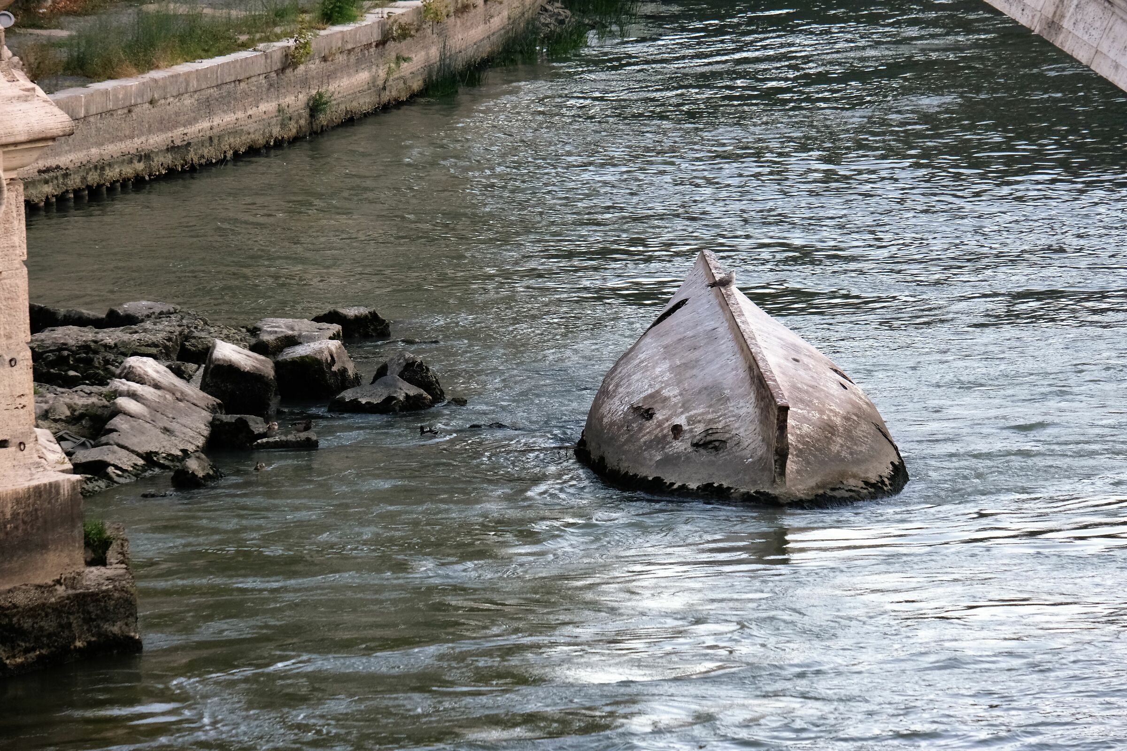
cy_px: 376
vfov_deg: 4.6
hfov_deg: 6.9
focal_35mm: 300
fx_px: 9391
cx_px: 564
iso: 1600
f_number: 8
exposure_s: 1/250
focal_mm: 200
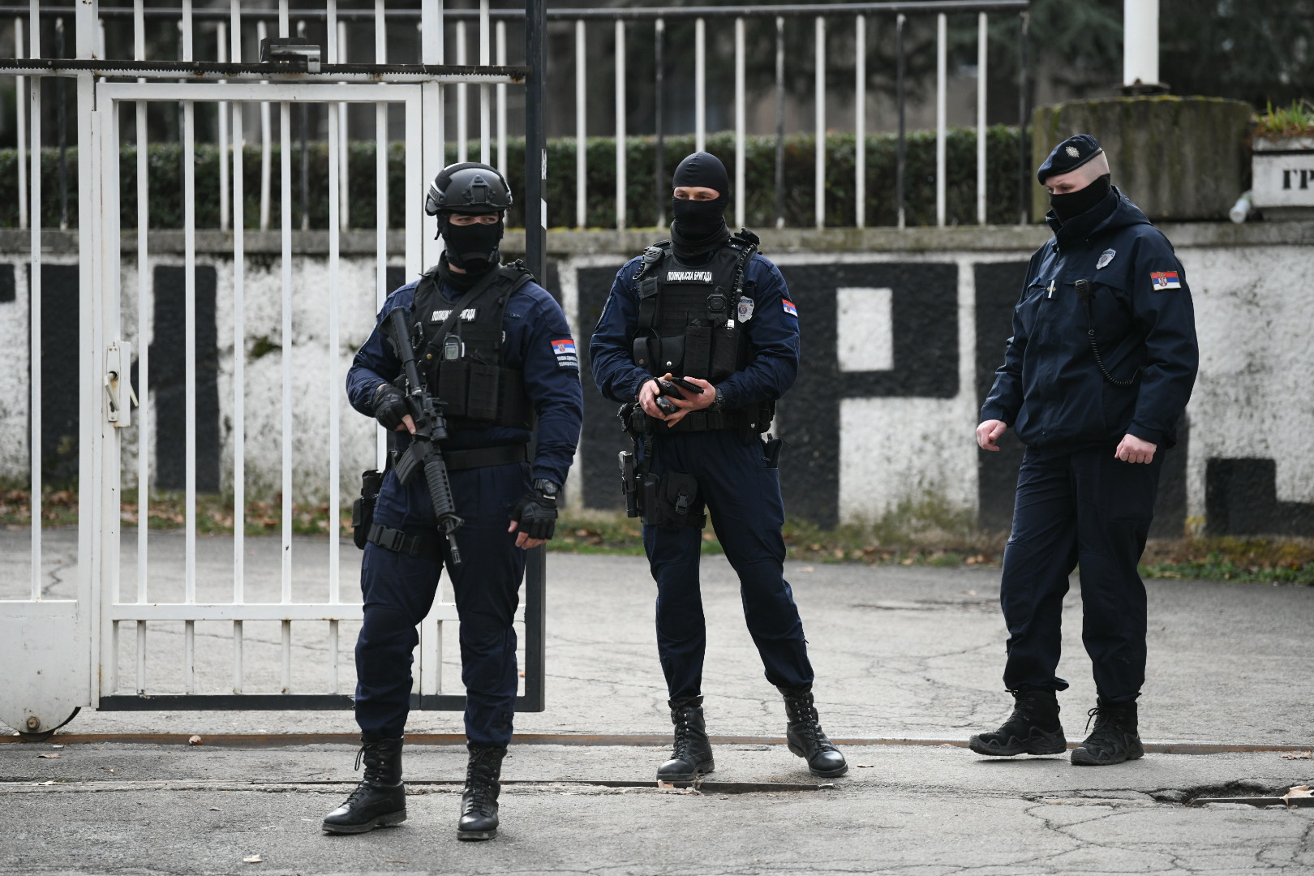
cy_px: 438
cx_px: 657
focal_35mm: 170
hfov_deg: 12.1
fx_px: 6205
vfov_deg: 8.1
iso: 1600
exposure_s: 1/5000
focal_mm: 170
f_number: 2.8
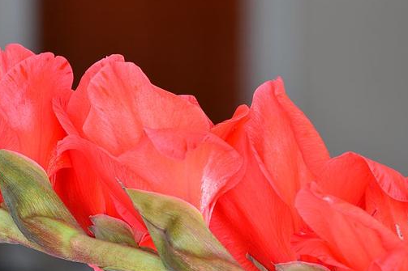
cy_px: 197
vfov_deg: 4.3
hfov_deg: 6.4
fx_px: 3646
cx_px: 187
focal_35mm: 322
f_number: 13
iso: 100
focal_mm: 135
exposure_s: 2
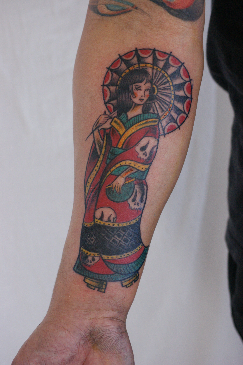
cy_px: 182
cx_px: 122
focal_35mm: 82
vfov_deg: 24.6
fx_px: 836
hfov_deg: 16.5
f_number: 5
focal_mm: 55
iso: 400
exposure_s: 1/100
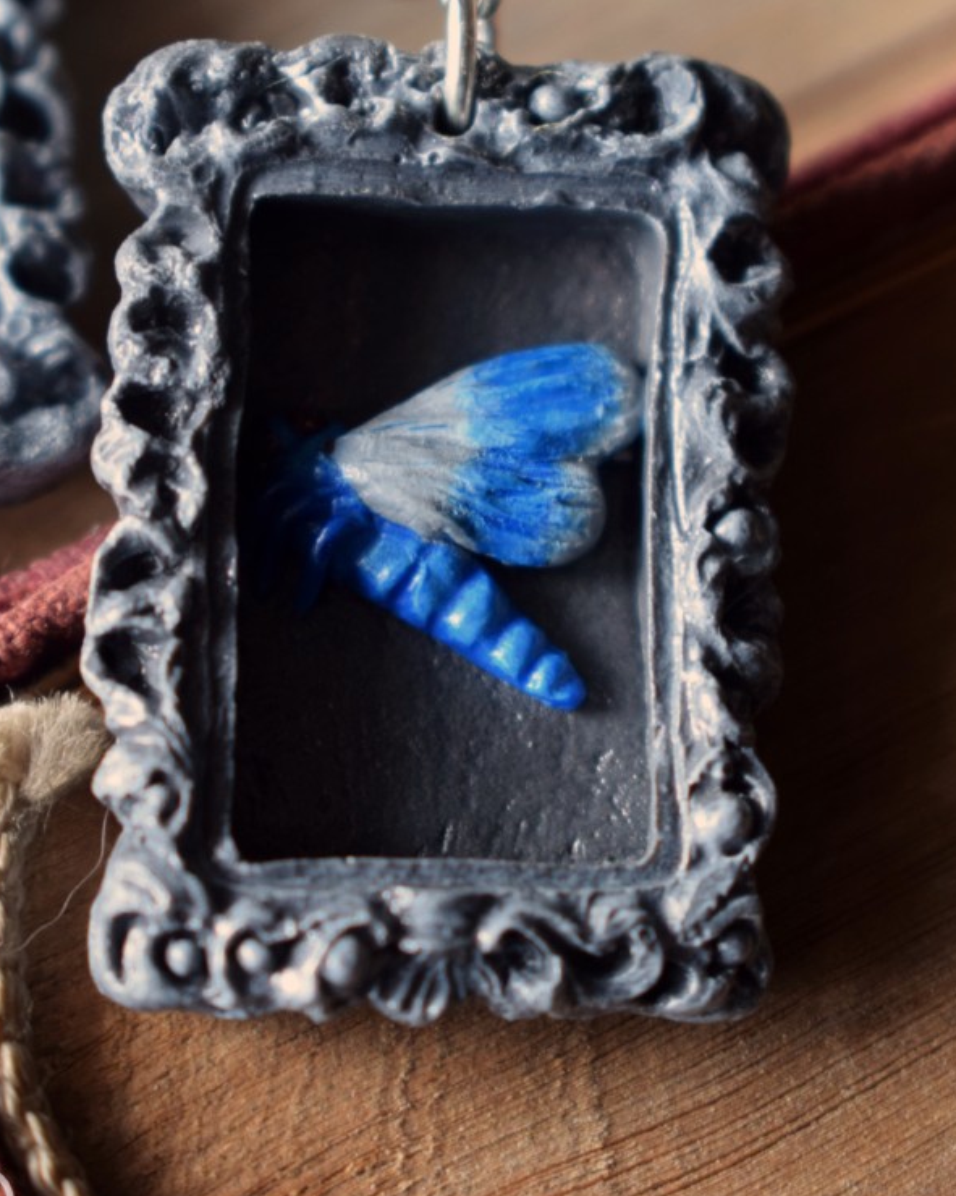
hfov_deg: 12.8
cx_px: 474
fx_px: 4271
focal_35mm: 121
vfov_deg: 15.9
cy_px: 515
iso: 900
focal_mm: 55
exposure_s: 1/60
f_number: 5.6
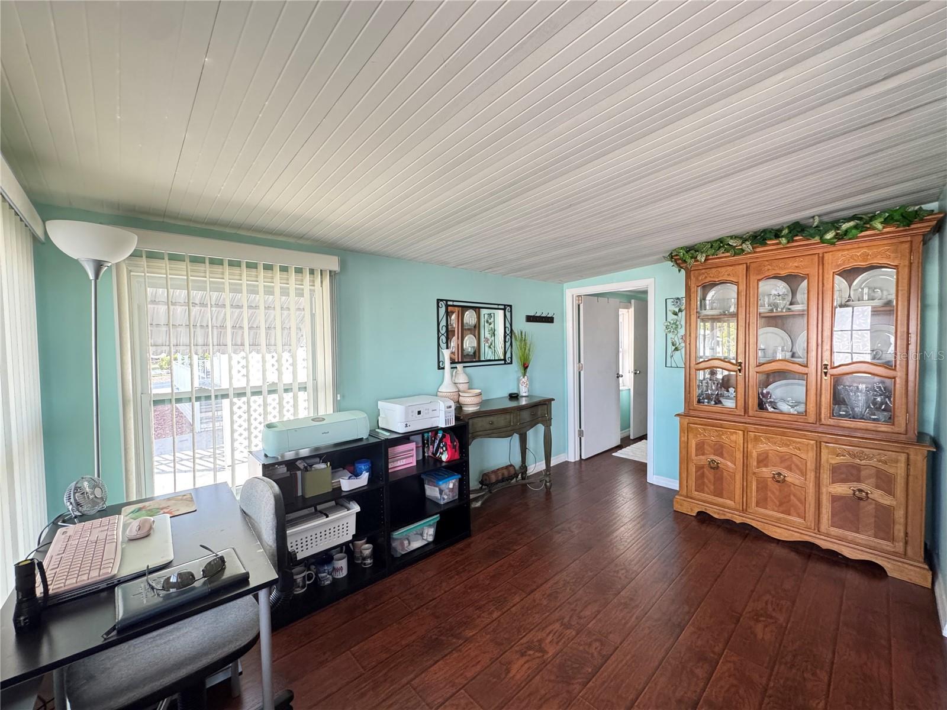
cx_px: 474
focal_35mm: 14
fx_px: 383
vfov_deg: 85.7
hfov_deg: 102.1
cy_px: 355
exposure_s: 1/98
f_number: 2.2
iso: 320
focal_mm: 2.22
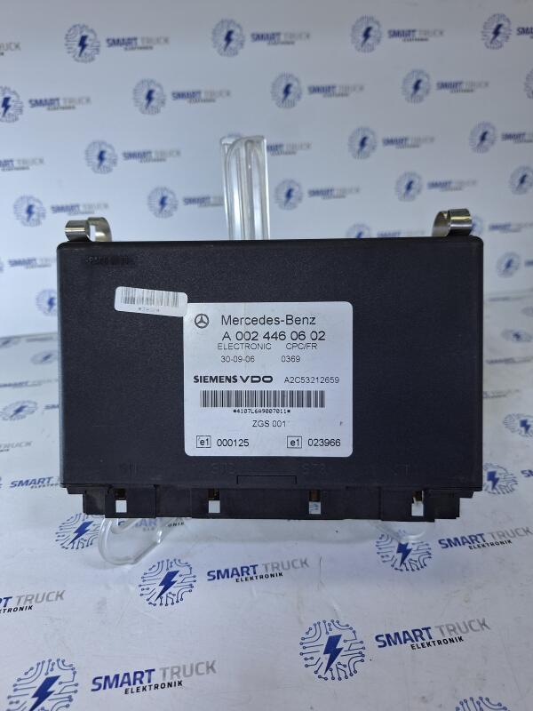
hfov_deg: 58.9
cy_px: 356
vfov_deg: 73.9
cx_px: 266
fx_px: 472
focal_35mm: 23
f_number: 1.8
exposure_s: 1/50
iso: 125
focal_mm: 5.54
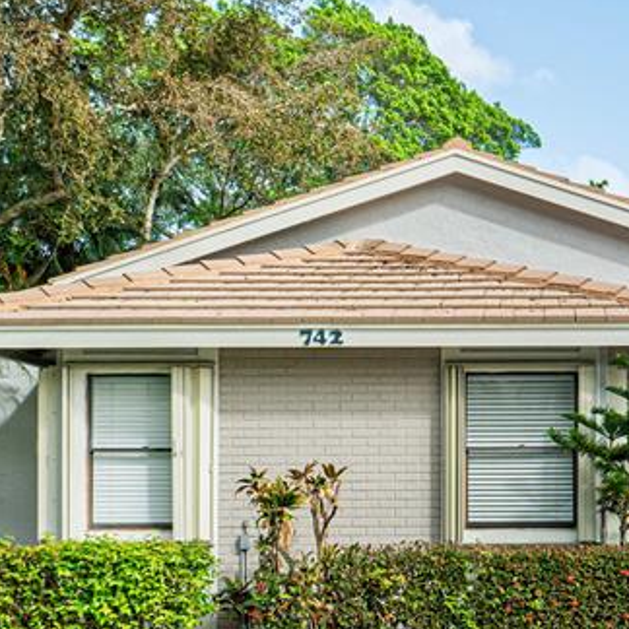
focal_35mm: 67
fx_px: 1377
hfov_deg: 25.3
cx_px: 493
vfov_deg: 25.5
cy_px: 447
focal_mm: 32
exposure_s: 1/100
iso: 250
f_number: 9
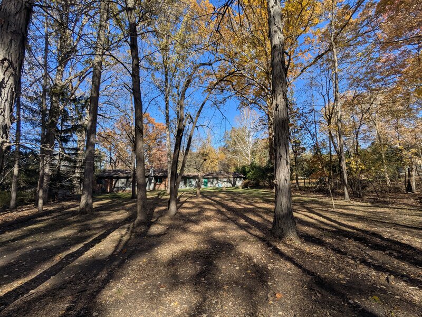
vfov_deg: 78.1
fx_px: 195
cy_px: 158
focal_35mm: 16
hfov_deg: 94.5
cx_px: 211
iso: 51
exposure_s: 1/885
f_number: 2.2
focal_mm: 2.35
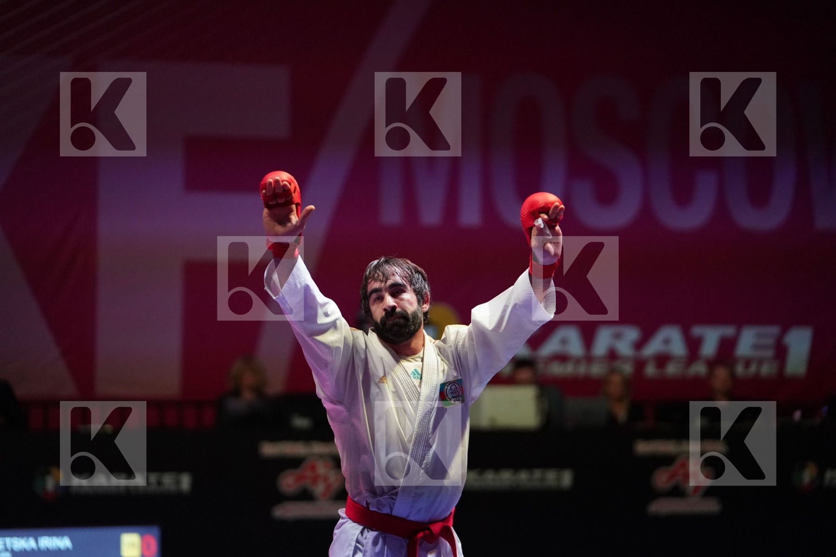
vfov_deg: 10.2
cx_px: 418
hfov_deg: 15.3
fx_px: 3112
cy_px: 278
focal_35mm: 134
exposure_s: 1/1000
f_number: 2.8
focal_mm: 134
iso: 6400
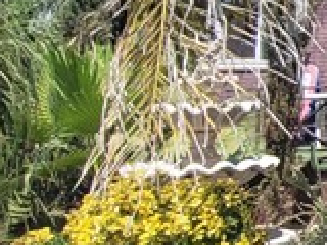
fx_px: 784
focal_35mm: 83
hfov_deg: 13.8
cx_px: 838
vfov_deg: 17.3
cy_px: -7
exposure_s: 1/1111
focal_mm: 2.2
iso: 50
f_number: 2.2
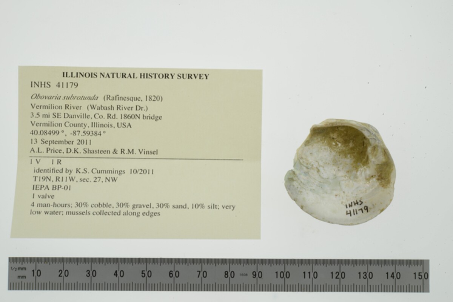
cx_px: 226
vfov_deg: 22.6
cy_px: 151
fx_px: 755
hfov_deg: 33.4
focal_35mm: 60
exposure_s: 1/10
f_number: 32
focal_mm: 60
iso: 100
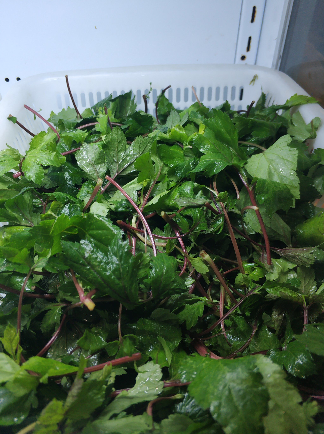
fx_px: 338
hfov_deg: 51.3
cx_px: 162
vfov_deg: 65.4
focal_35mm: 27
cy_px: 217
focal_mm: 3.82
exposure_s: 1/50
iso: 209
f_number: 1.8
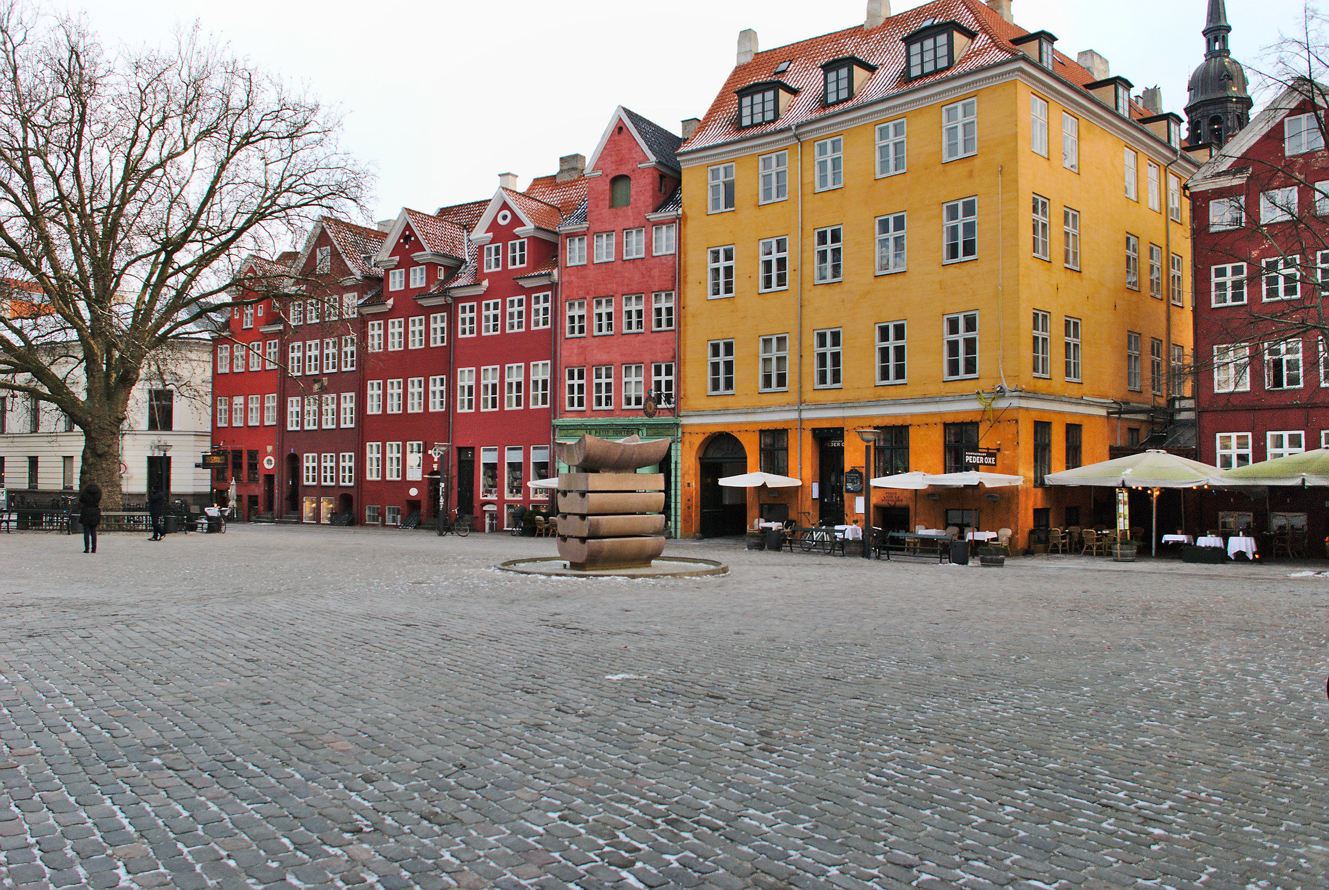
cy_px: 445
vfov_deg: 43.7
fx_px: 1109
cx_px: 664
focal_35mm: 30
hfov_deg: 61.9
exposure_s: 1/100
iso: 400
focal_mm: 20
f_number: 5
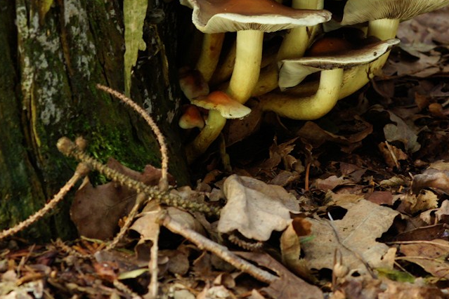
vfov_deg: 4.5
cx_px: 329
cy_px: 24
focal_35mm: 308
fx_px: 3841
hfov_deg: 6.7
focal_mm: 105
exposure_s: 1/6
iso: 400
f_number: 9
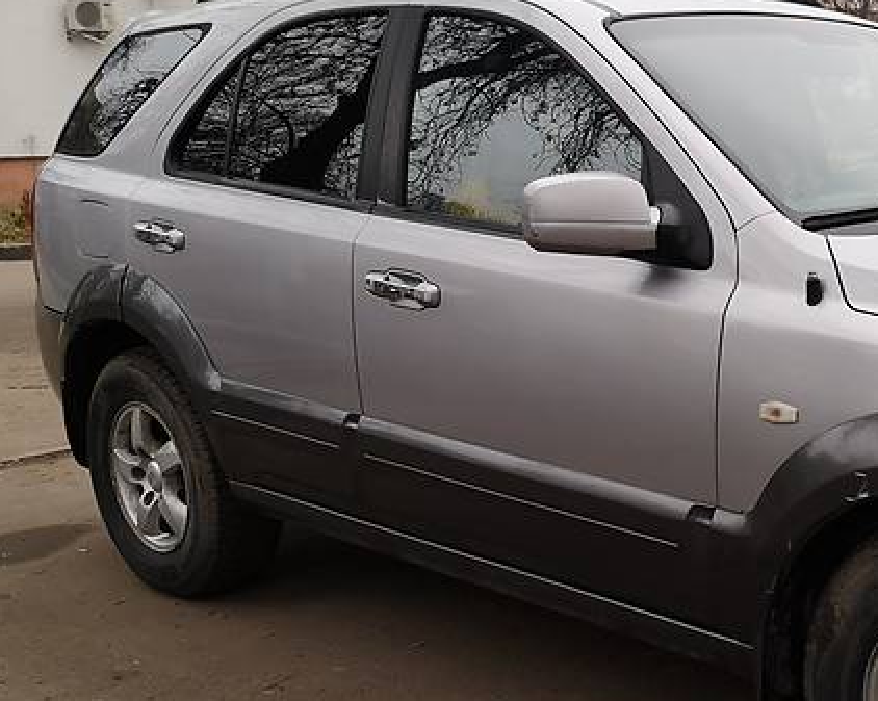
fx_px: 1298
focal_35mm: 50
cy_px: 381
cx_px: 824
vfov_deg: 30.2
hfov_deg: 34.8
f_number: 1.8
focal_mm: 4
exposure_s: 1/100
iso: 80
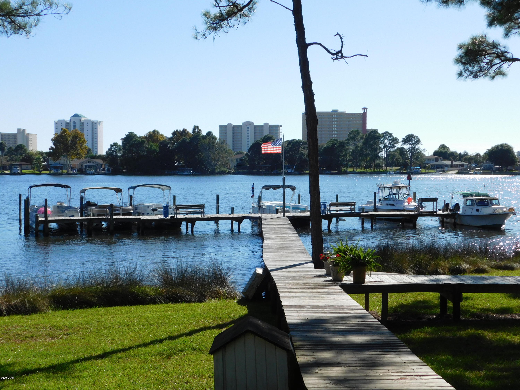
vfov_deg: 28.6
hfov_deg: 37.5
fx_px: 766
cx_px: 260
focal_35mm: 51
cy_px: 195
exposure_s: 1/1250
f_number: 3.8
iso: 125
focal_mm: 9
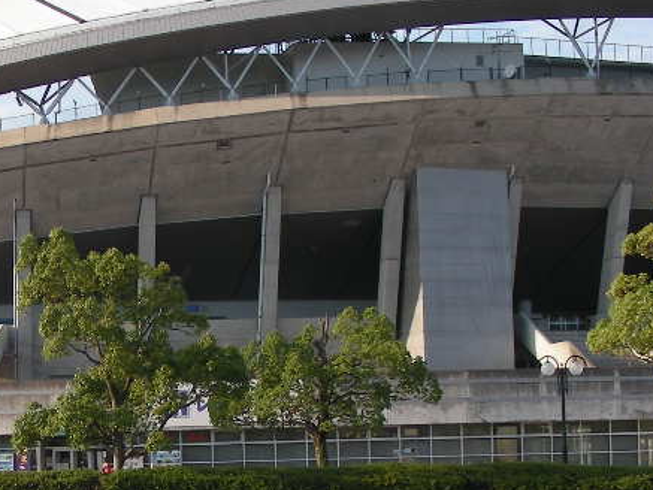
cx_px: 27
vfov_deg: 16.4
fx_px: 1679
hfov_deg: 21.4
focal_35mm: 89
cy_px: 438
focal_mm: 6.3
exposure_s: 1/197
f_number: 4
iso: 50
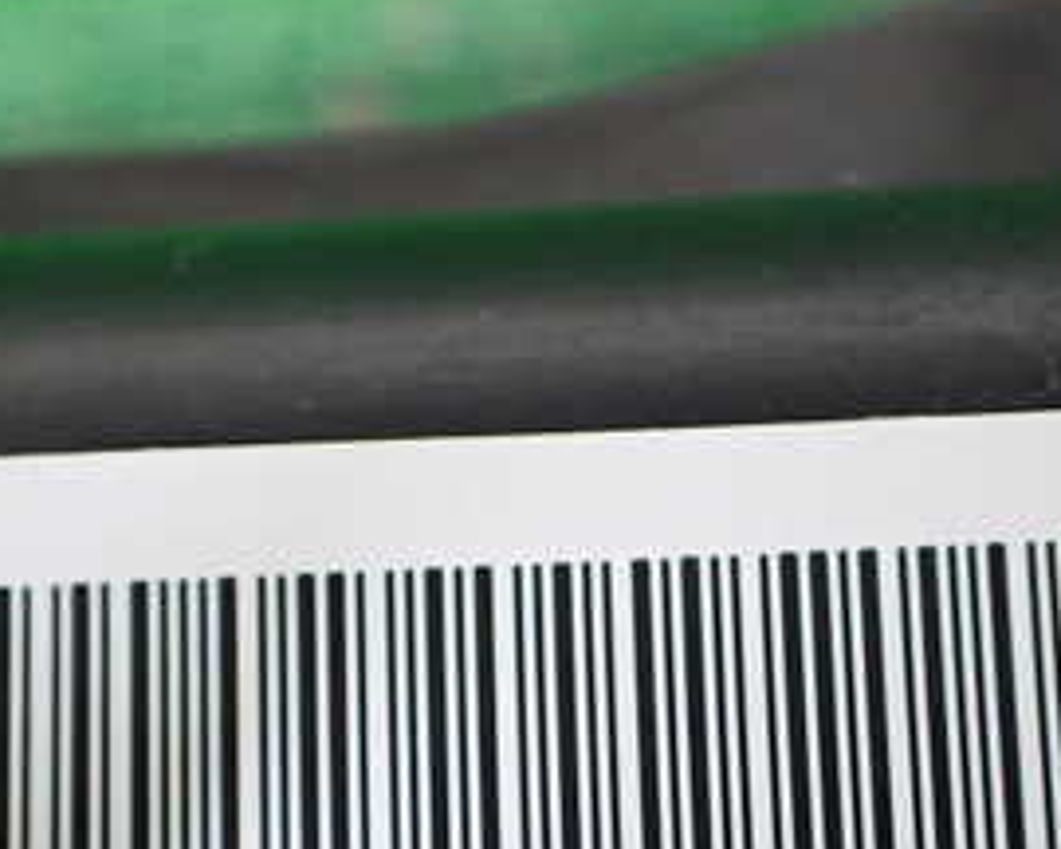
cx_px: 652
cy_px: 708
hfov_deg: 29.0
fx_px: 2041
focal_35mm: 65
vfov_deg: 23.1
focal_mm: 5.4
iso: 800
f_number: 2.3
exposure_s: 1/125
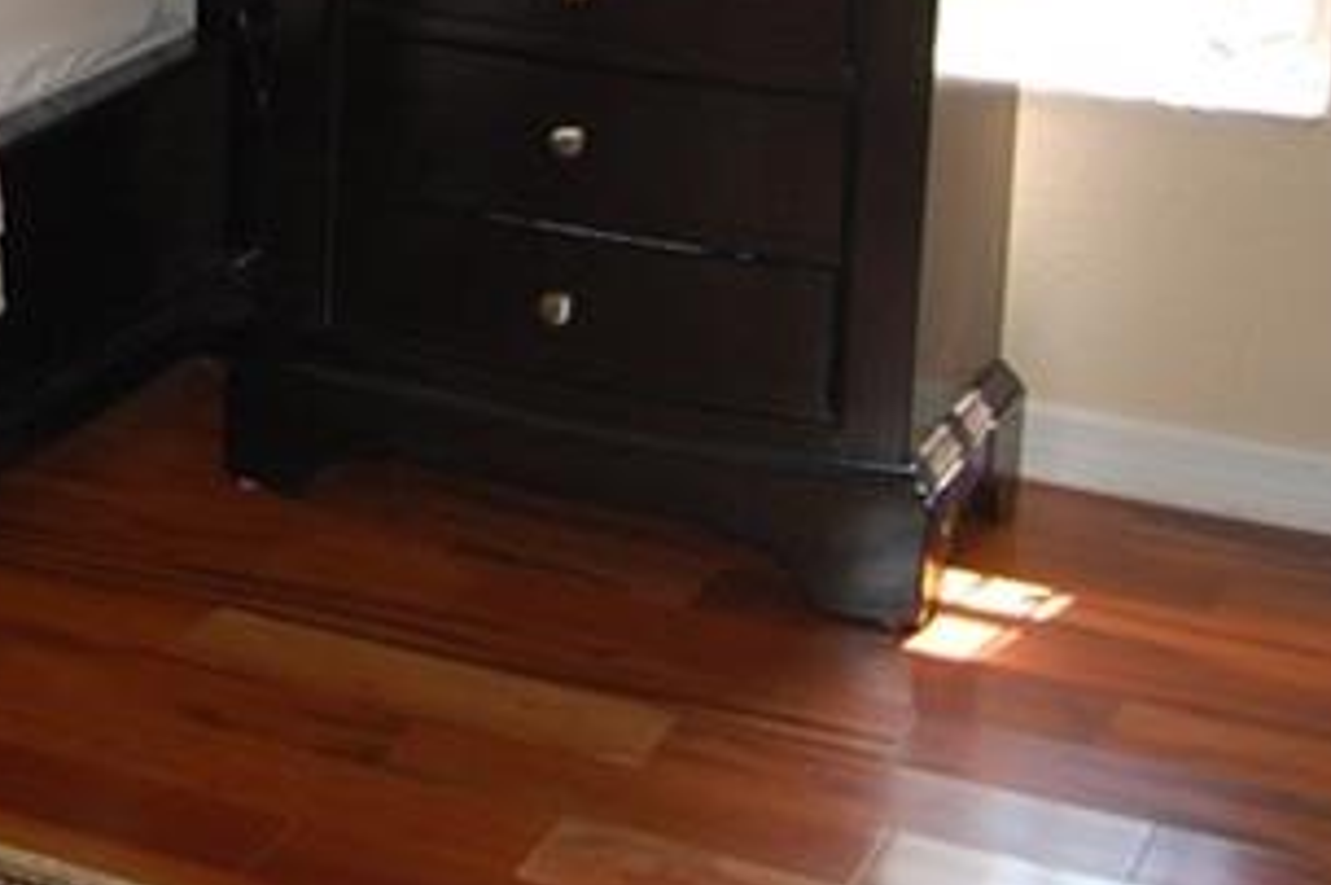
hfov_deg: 20.6
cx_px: -350
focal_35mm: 91
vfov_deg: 14.3
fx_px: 3361
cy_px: -324
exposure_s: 1/60
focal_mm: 18
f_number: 3.5
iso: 400
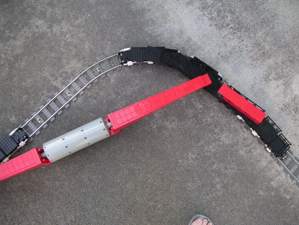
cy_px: 112
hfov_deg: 49.0
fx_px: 328
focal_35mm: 38
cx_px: 150
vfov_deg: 37.7
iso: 50
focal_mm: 6
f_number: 2.8
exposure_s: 1/60
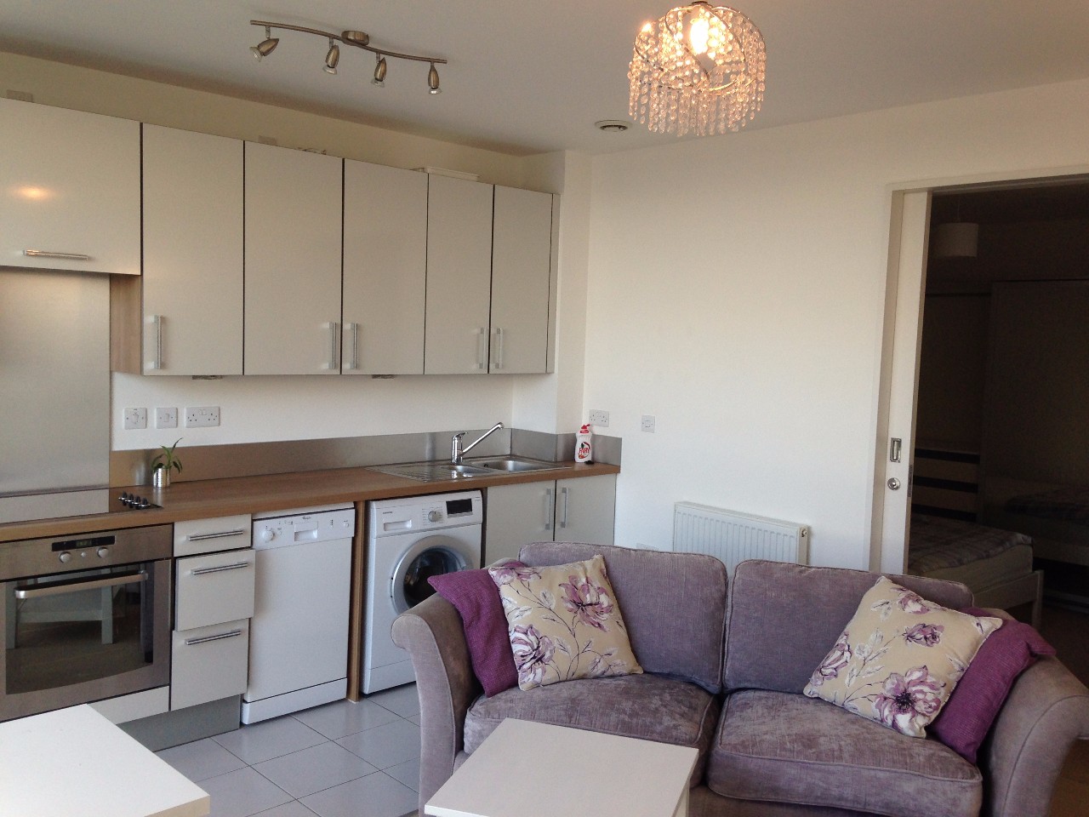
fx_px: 1038
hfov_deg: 55.4
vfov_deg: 42.9
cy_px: 408
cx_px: 544
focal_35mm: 33
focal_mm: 4.12
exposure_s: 1/60
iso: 64
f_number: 2.4
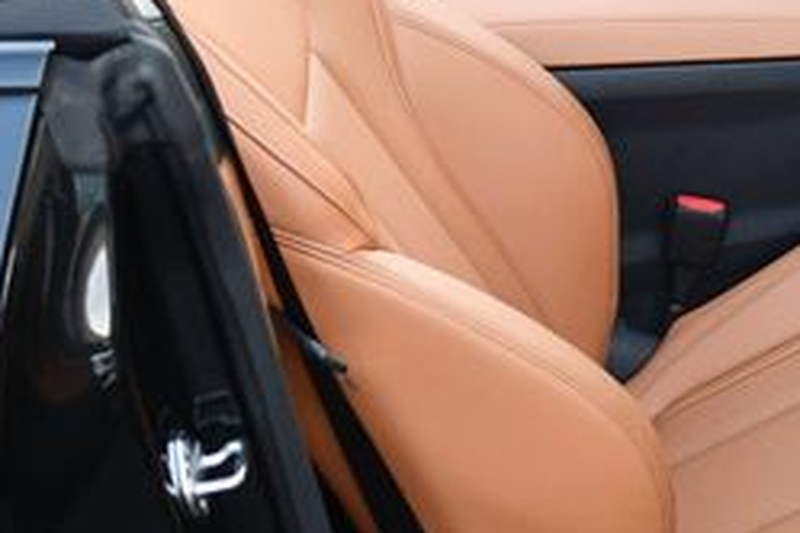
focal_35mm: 103
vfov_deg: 13.1
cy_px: 3
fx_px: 2289
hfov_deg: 19.4
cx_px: 758
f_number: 3.8
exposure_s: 1/250
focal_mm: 20
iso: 500
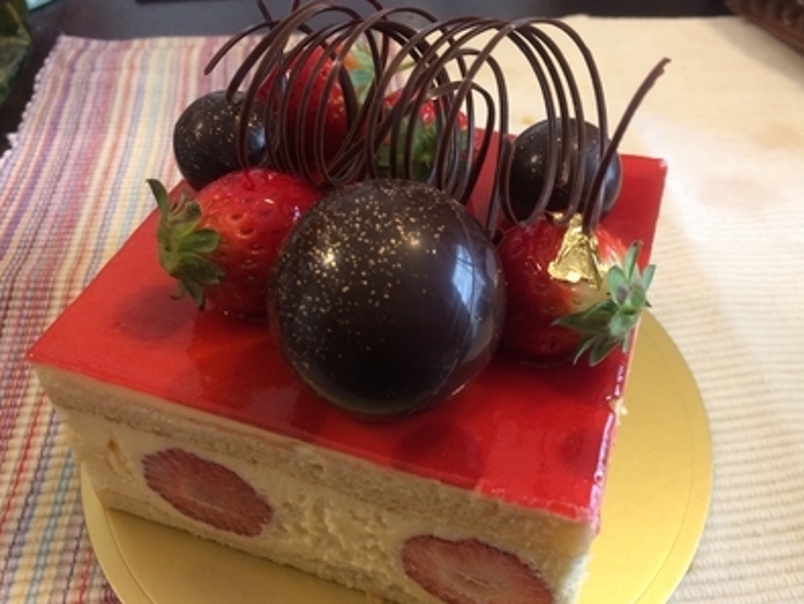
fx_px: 767
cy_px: 319
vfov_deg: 43.0
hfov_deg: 55.3
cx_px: 403
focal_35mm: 33
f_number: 2.2
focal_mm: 4.15
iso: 200
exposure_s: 1/33
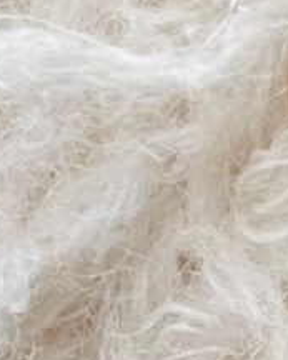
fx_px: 2523
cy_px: 402
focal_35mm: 237
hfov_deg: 6.1
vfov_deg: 8.1
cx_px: 776
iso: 100
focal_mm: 4.2
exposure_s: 1/100
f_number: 1.6
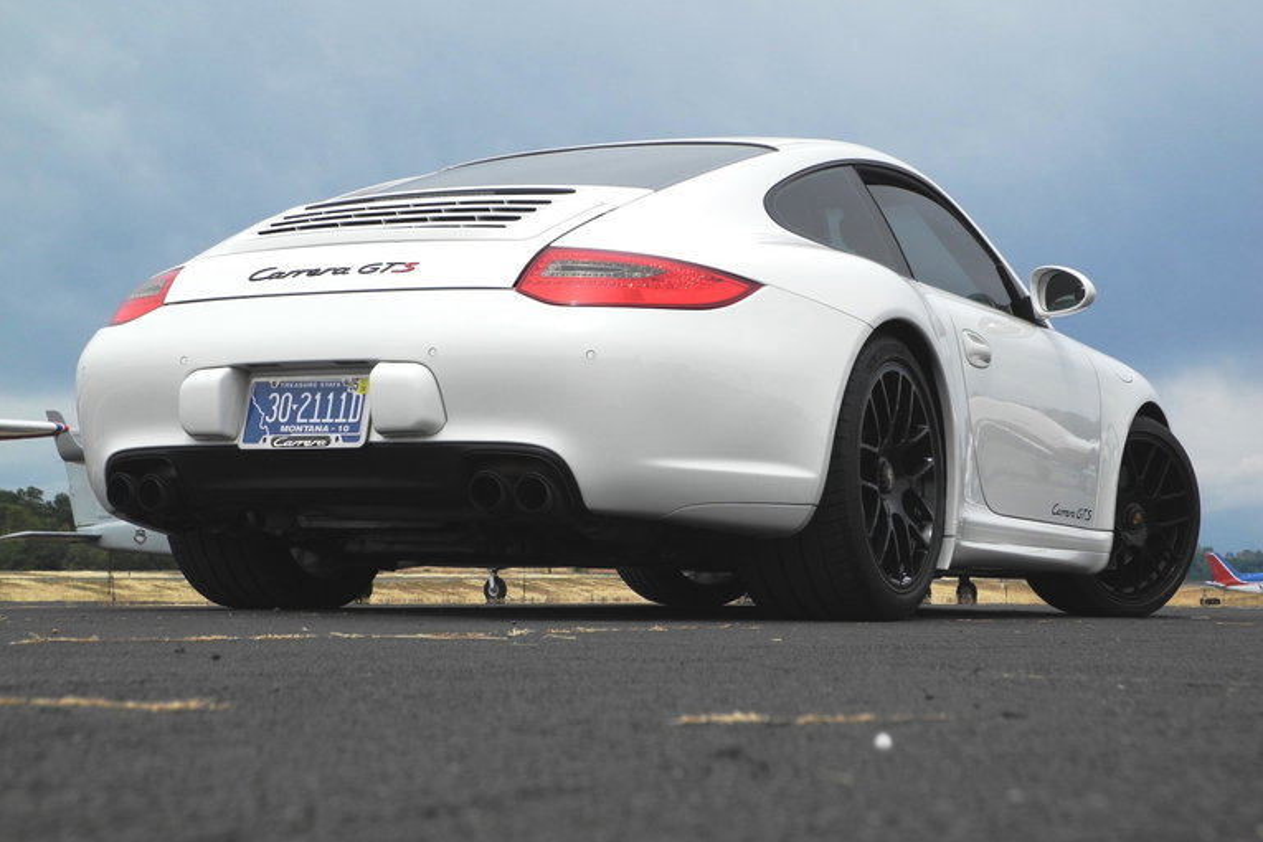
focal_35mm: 71
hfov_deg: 28.5
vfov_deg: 19.2
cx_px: 632
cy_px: 381
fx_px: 2491
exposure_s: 1/1000
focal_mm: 14.5
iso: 100
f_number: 4.5
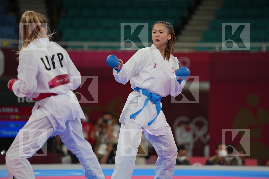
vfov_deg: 7.2
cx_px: 134
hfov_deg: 10.8
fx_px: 1427
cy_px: 90
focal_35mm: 191
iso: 500
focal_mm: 191
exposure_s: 1/1000
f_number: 2.8
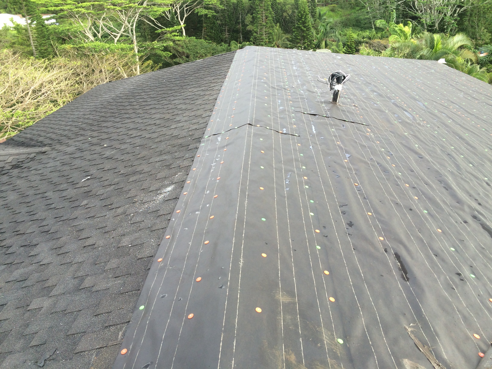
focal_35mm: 29
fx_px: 412
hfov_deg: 61.7
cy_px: 184
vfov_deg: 48.2
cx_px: 246
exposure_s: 1/120
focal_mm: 4.15
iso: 50
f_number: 2.2
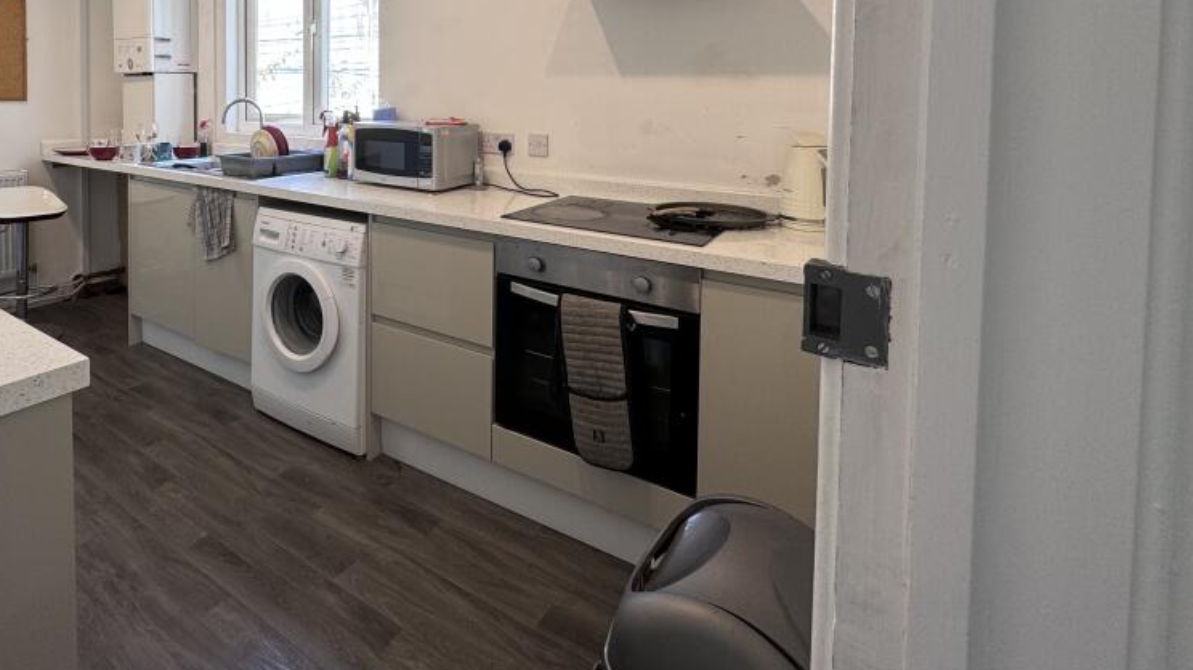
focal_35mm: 21
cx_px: 414
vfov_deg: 49.8
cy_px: 117
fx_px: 664
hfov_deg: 81.5
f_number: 2.2
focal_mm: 2.22
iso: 64
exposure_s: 1/99
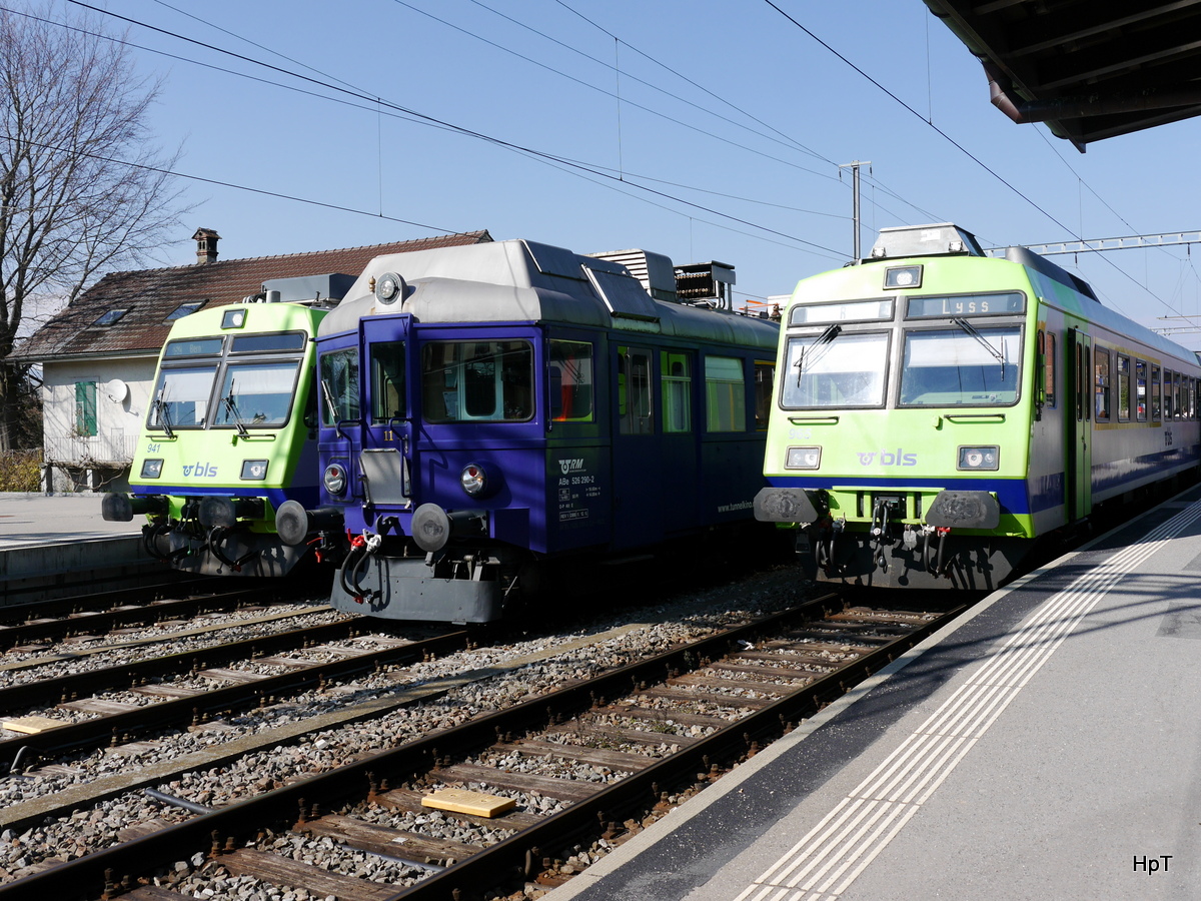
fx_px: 1249
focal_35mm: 36
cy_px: 450
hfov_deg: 51.4
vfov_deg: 39.7
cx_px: 600
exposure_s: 1/400
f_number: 8
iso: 160
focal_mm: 18
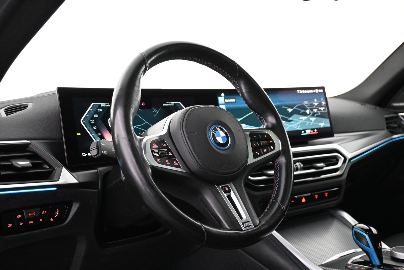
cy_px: 135
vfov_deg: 33.6
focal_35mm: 40
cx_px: 202
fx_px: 446
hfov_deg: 48.7
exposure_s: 1/13
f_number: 4.5
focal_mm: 26.5
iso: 1600
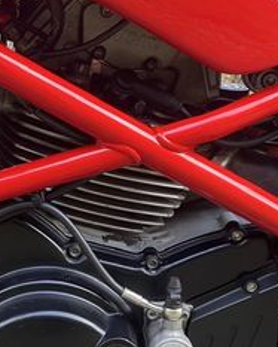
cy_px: 186
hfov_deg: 19.8
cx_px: -10
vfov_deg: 25.4
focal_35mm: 75
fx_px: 770
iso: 80
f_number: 1.8
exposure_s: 1/65
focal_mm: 3.99
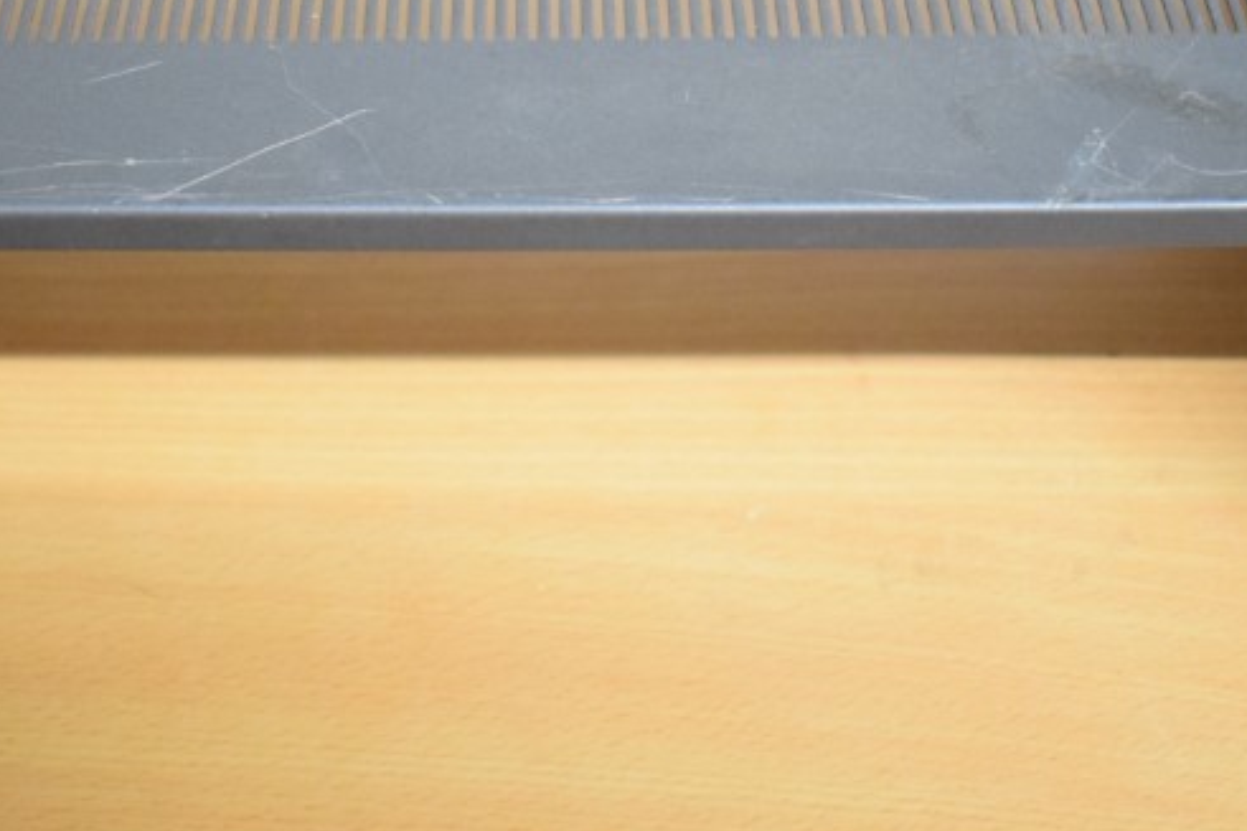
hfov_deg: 30.4
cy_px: 46
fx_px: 2285
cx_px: 498
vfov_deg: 20.1
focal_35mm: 66
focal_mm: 20
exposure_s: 1/125
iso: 3200
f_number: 3.5
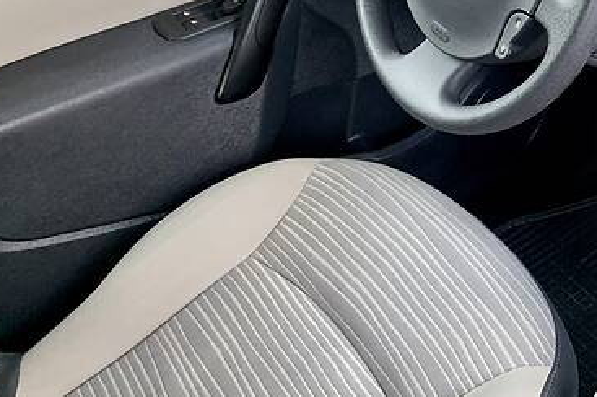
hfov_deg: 30.9
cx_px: 626
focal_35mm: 59
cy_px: 39
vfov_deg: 22.4
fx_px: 978
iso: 80
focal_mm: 4.2
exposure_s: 1/121
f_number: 1.8
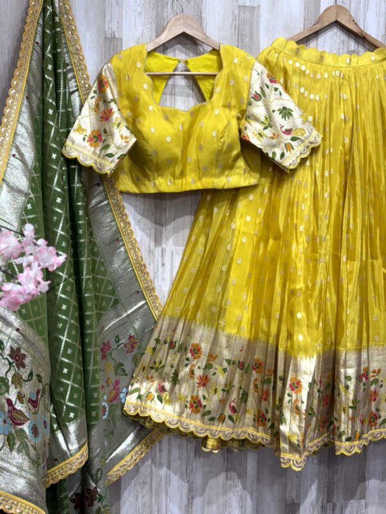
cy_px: 257
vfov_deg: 36.8
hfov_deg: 28.0
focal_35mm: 52
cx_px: 193
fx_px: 773
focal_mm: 5.96
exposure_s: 1/100
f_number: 1.6
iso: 40
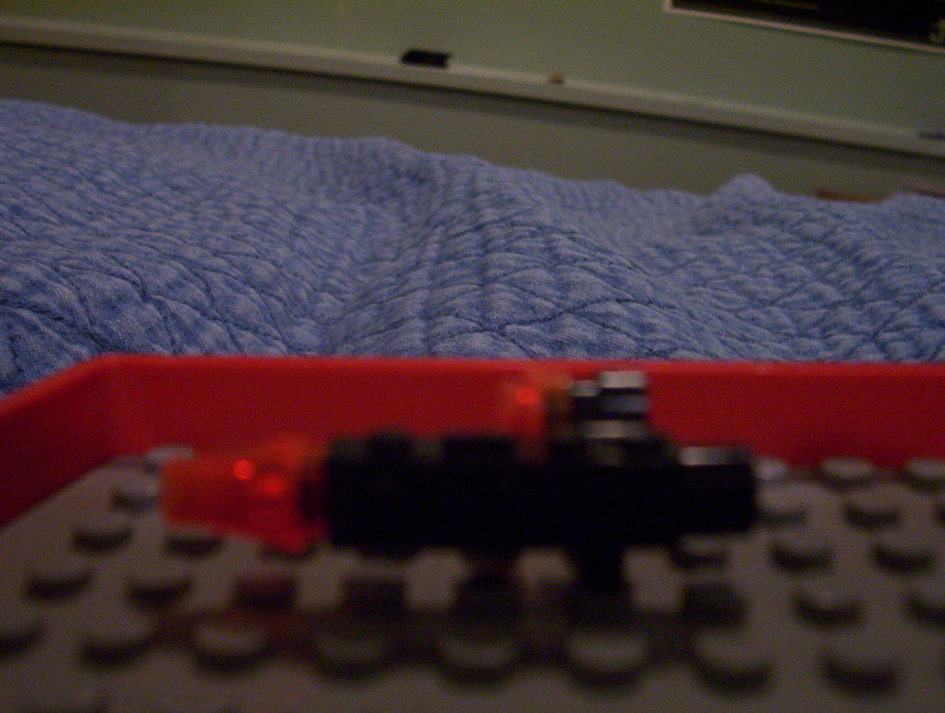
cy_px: 356
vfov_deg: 33.7
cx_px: 472
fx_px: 1177
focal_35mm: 43
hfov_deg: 43.8
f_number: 2.73
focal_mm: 5.77
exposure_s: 1/8
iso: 200
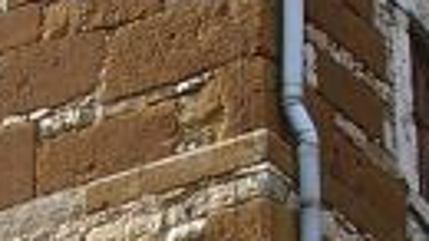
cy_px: 492
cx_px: 23
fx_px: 2593
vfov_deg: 5.2
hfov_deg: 9.4
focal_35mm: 228
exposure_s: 1/312
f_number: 4
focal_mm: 7.13
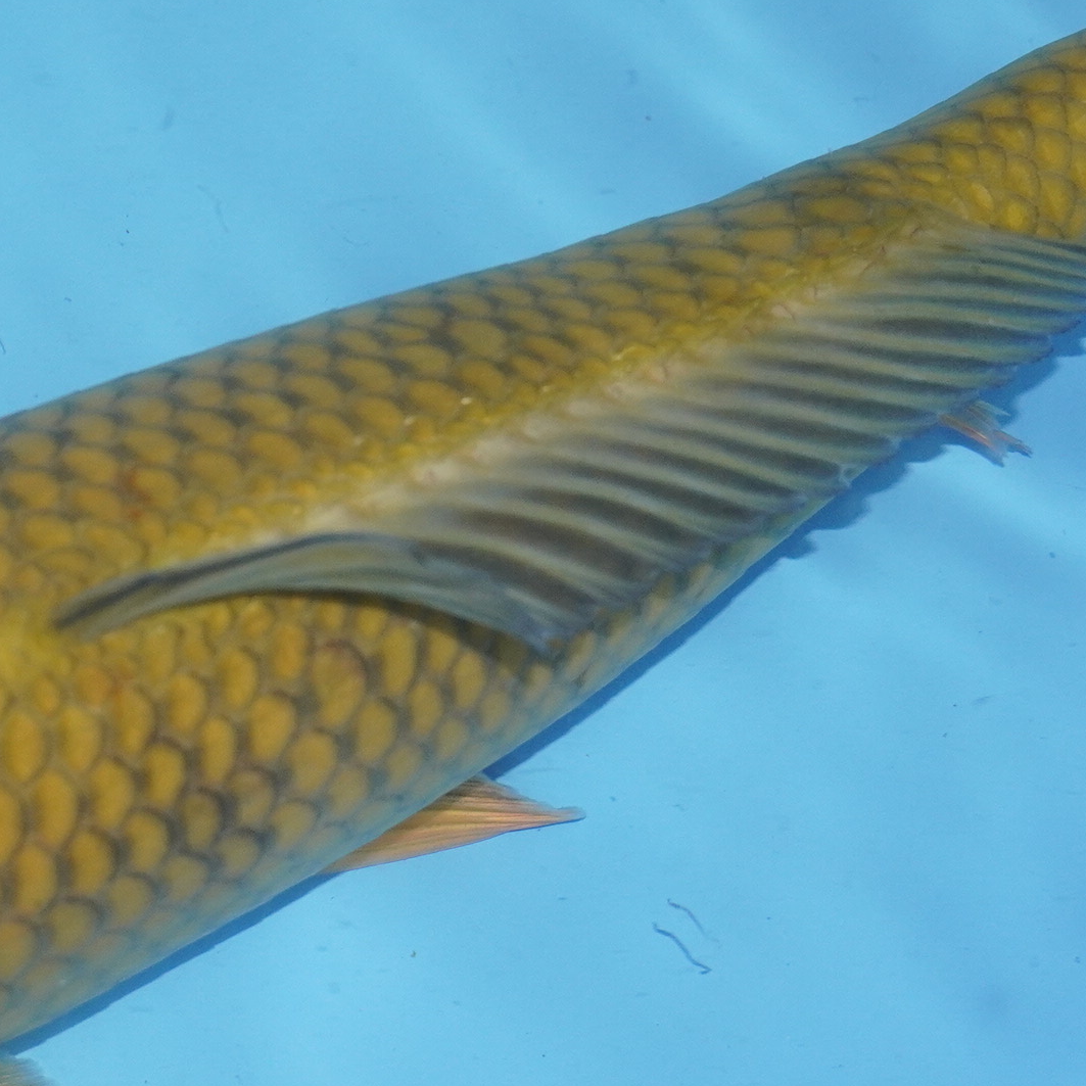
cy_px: 600
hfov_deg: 13.7
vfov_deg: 13.8
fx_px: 4479
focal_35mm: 126
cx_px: 129
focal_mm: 35
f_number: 4.5
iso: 1000
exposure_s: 1/160
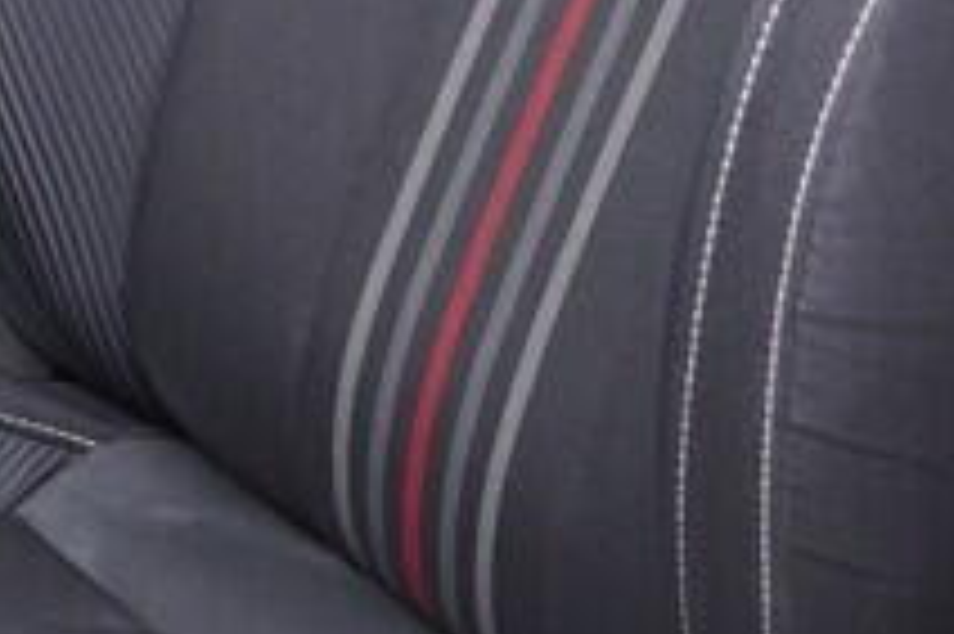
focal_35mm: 174
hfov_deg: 11.3
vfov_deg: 7.6
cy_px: -492
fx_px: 4607
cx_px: -518
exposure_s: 1/40
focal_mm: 24
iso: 250
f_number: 2.8
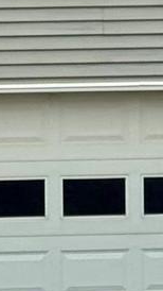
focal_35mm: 391
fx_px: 3006
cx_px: -481
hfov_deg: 3.0
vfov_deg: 5.4
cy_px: -221
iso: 64
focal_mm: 6.76
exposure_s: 1/1524
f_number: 1.78
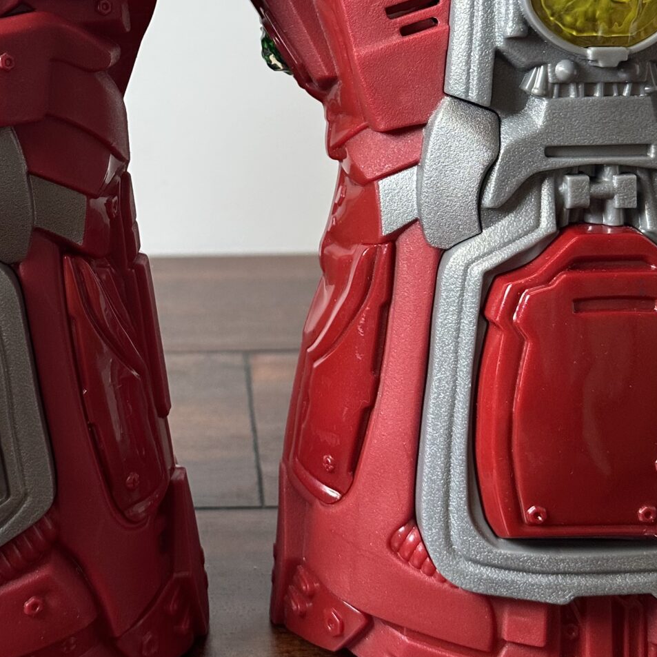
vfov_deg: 29.4
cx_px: 210
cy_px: 143
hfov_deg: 29.8
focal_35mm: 57
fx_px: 1224
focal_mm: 6.86
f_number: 1.78
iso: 160
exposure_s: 1/120
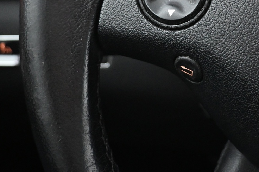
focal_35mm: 56
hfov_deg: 35.1
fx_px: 404
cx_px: 180
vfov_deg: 22.8
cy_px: -17
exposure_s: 1/25
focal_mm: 17
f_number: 3.5
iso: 3600
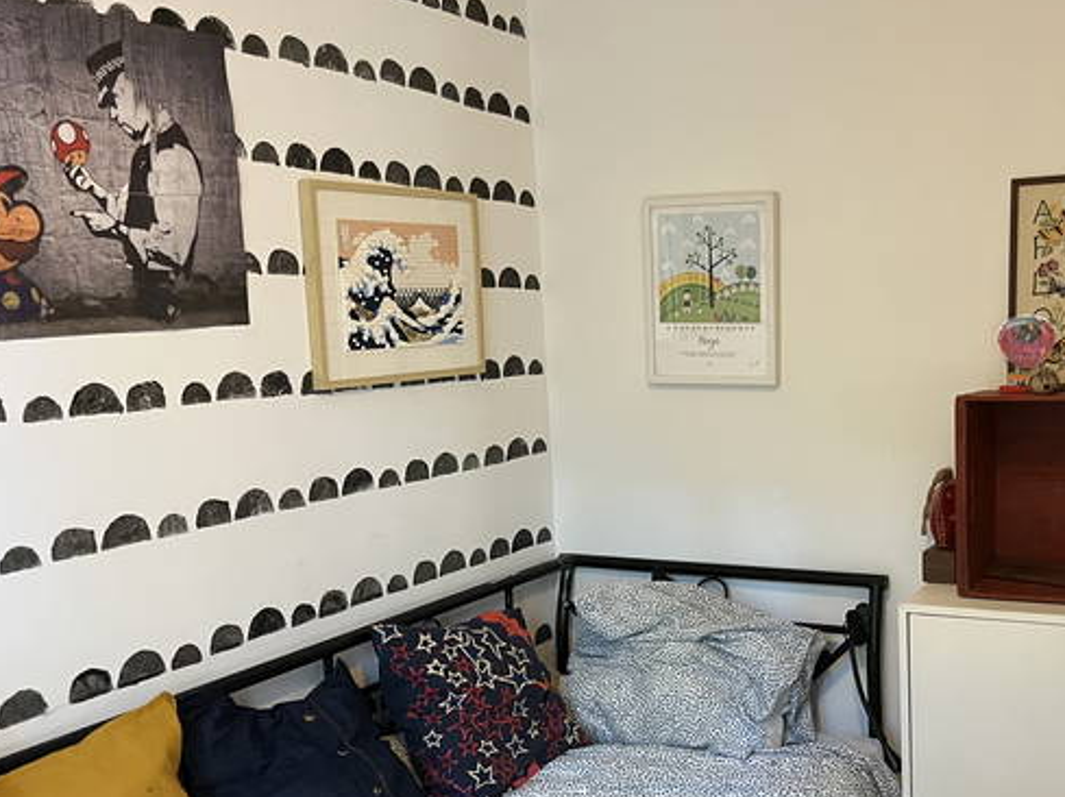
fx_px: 1291
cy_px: 462
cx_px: 710
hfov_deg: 44.2
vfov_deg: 34.2
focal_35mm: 42
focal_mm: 5.1
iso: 400
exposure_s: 1/50
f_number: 1.6
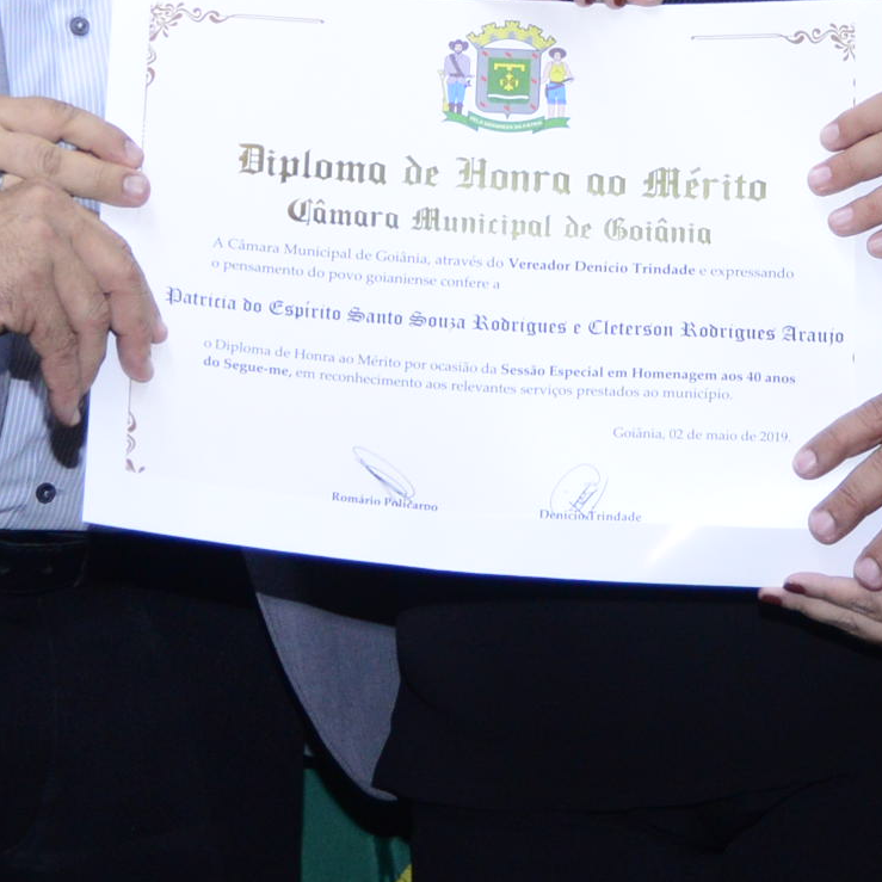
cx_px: 456
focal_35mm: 166
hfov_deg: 10.5
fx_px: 4785
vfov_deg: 10.5
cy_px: 57
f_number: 5.6
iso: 2500
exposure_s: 1/125
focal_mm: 48
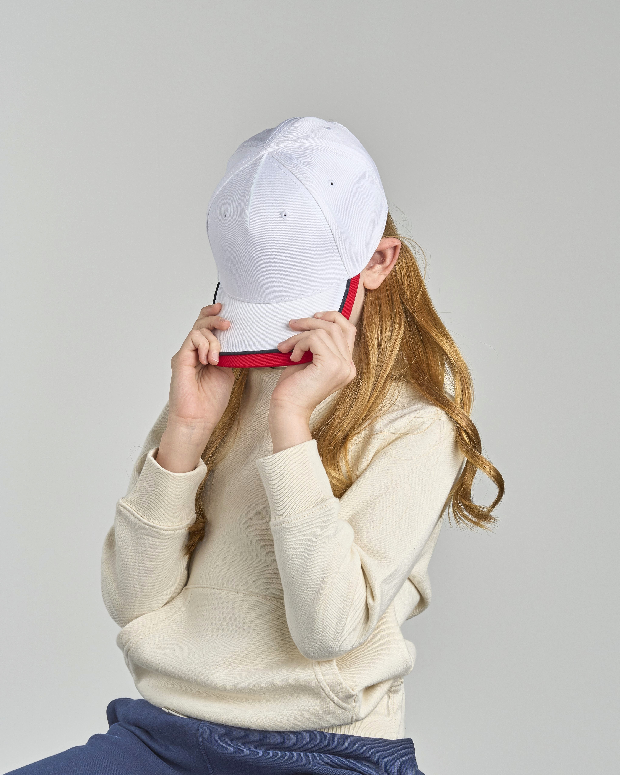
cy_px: 370
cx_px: 310
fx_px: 1950
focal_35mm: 85
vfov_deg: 22.5
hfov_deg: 18.1
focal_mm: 50
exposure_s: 1/160
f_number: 9
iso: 320
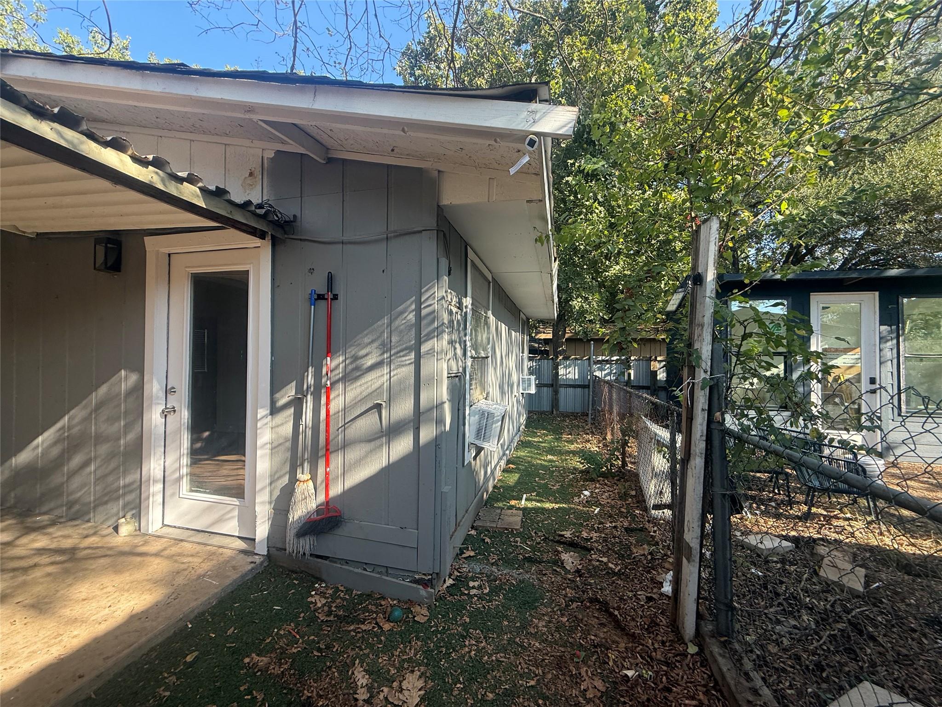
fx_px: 381
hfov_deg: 102.1
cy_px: 354
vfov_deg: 85.7
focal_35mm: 14
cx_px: 471
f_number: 2.2
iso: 50
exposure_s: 1/208
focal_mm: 2.22
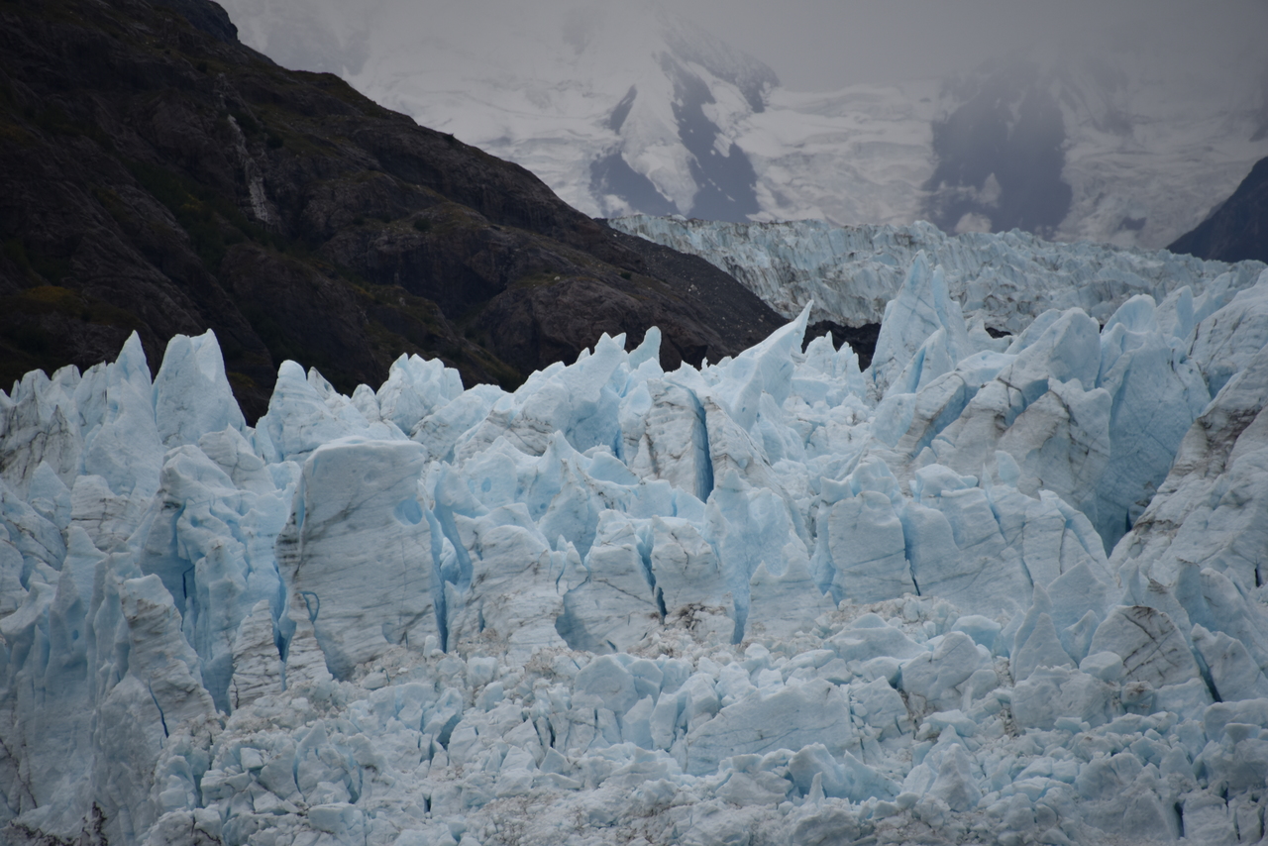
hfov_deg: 6.9
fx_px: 10568
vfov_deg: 4.6
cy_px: 423
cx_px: 634
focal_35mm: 300
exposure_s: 1/640
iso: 200
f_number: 5.6
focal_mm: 300
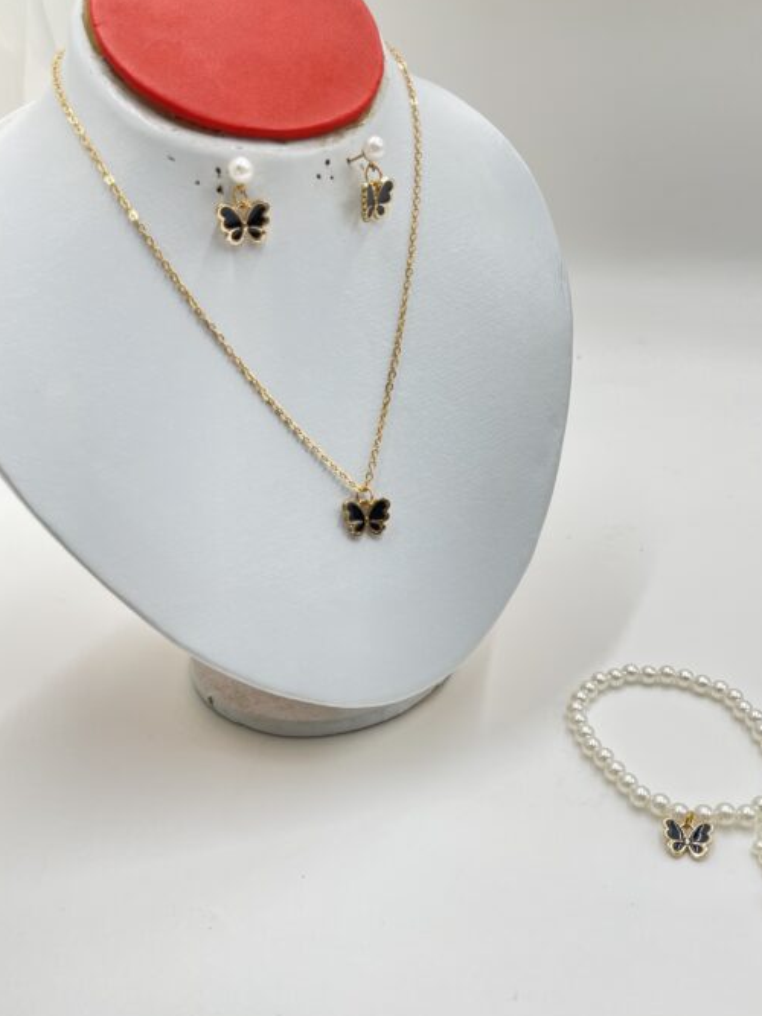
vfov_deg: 59.8
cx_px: 425
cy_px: 576
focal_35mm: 30
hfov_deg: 46.7
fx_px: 881
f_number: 1.6
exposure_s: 1/162
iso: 40
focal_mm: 5.1
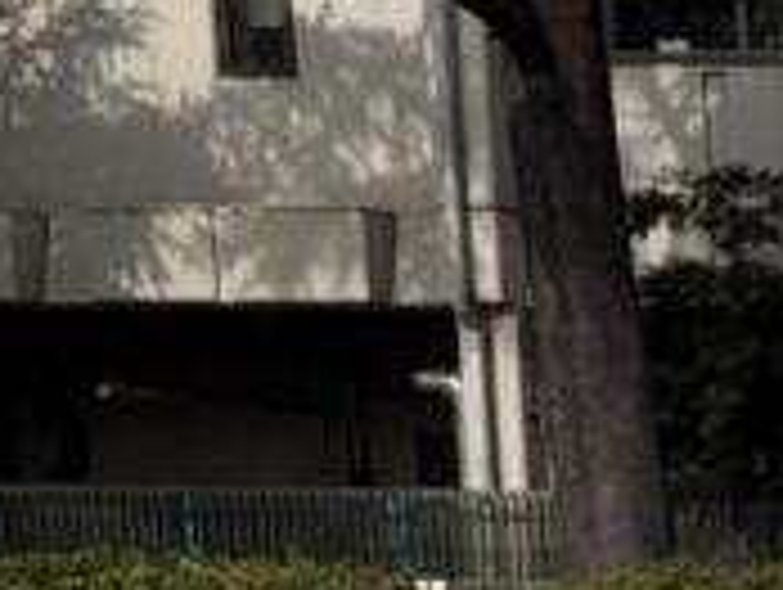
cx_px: 1976
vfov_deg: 9.1
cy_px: 1212
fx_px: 3466
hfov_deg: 10.7
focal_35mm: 153
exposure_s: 1/2538
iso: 50
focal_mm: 5.96
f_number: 1.6
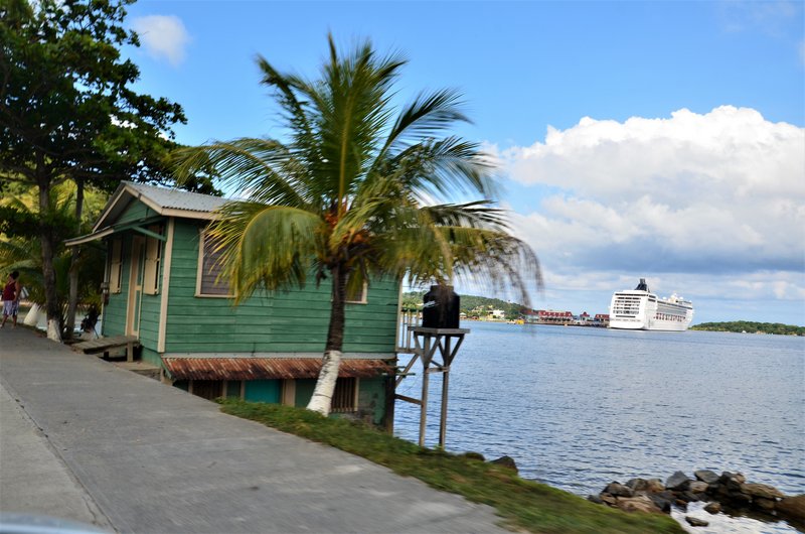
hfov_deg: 67.5
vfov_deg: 47.7
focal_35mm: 27
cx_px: 402
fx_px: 603
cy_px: 267
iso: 250
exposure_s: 1/160
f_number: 9
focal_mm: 18
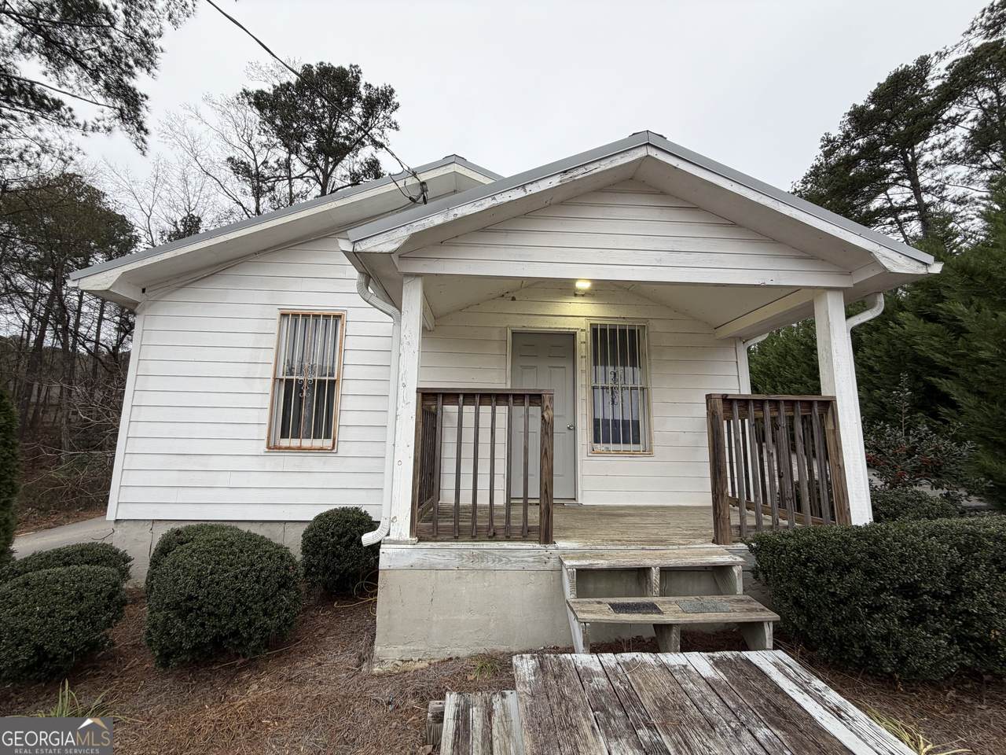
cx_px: 503
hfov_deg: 102.1
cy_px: 378
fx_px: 407
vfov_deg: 85.7
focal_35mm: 14
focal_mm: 2.22
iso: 40
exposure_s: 1/120
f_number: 2.2
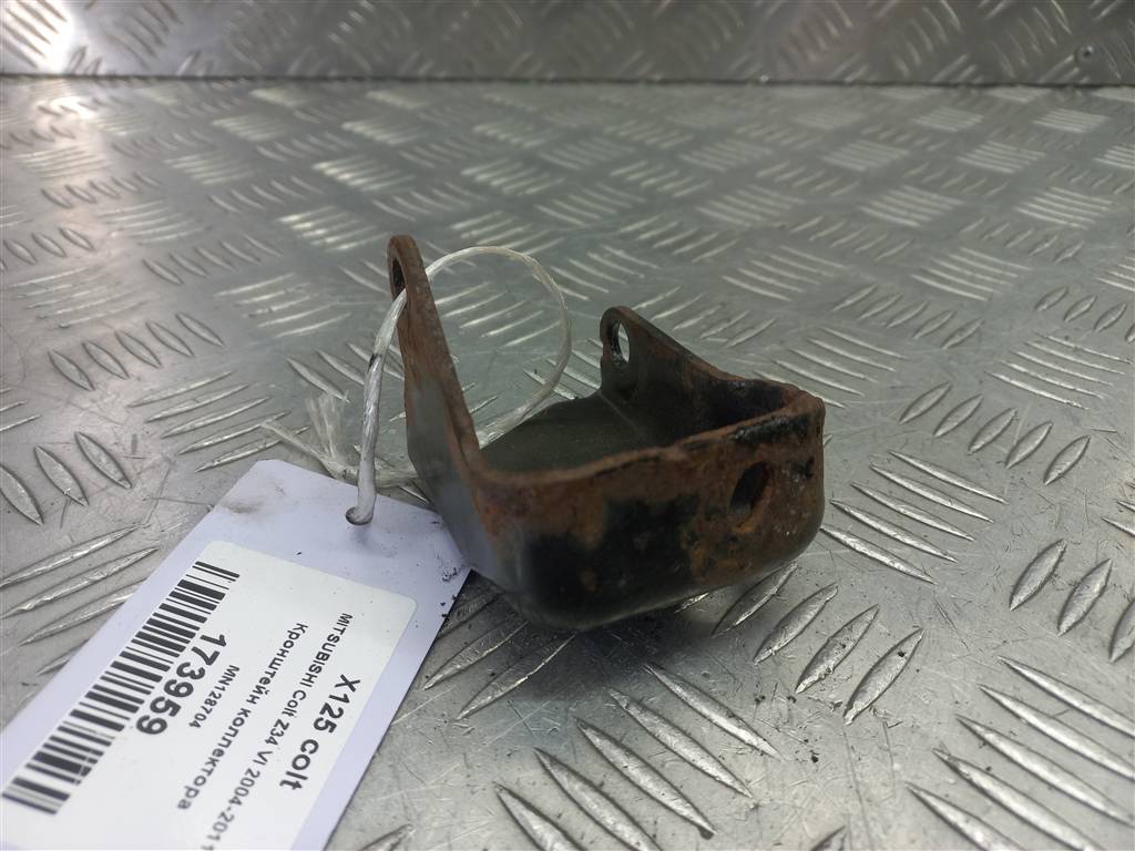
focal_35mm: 25
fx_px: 820
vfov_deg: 54.9
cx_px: 568
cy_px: 426
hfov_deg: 69.4
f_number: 1.8
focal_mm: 4.6
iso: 64
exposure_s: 1/50
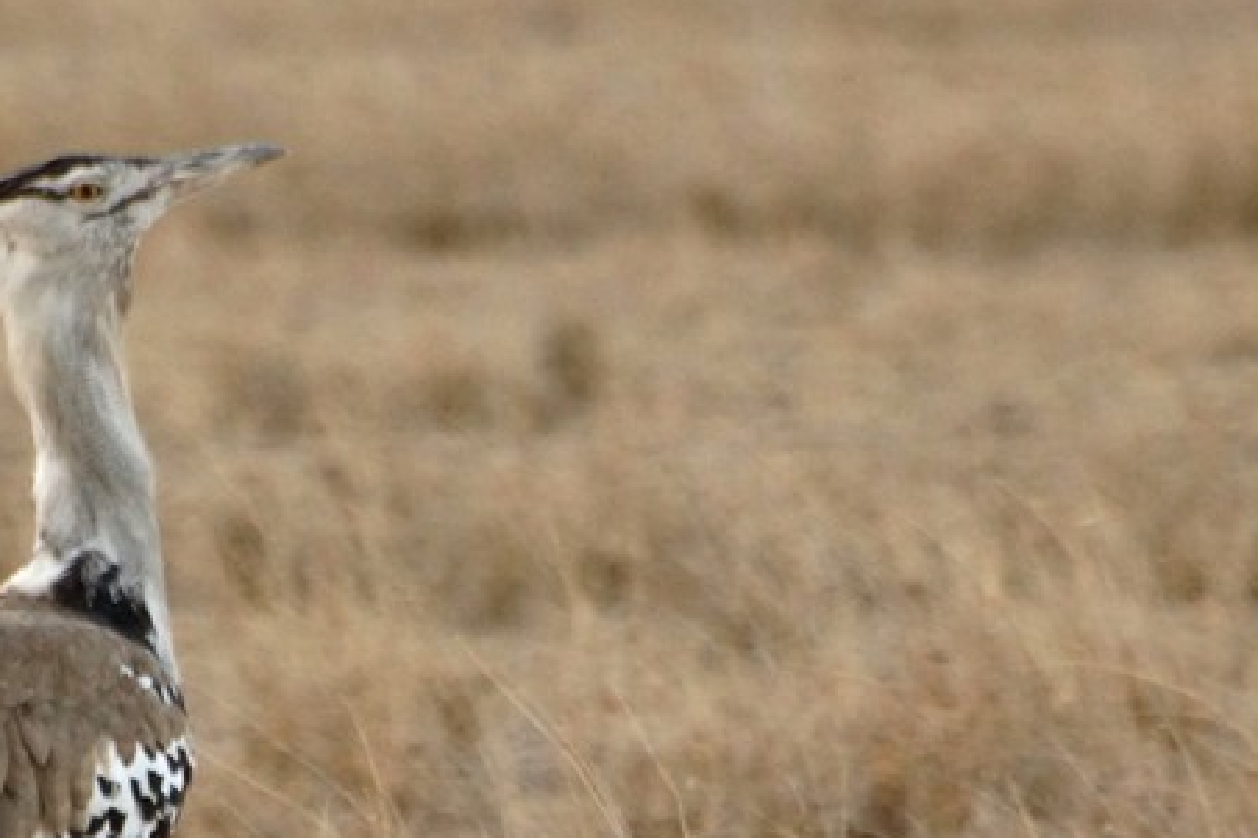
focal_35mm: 1198
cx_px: 420
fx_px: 41846
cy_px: 785
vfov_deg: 1.1
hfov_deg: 1.7
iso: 1600
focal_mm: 300
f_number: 6.3
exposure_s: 1/320
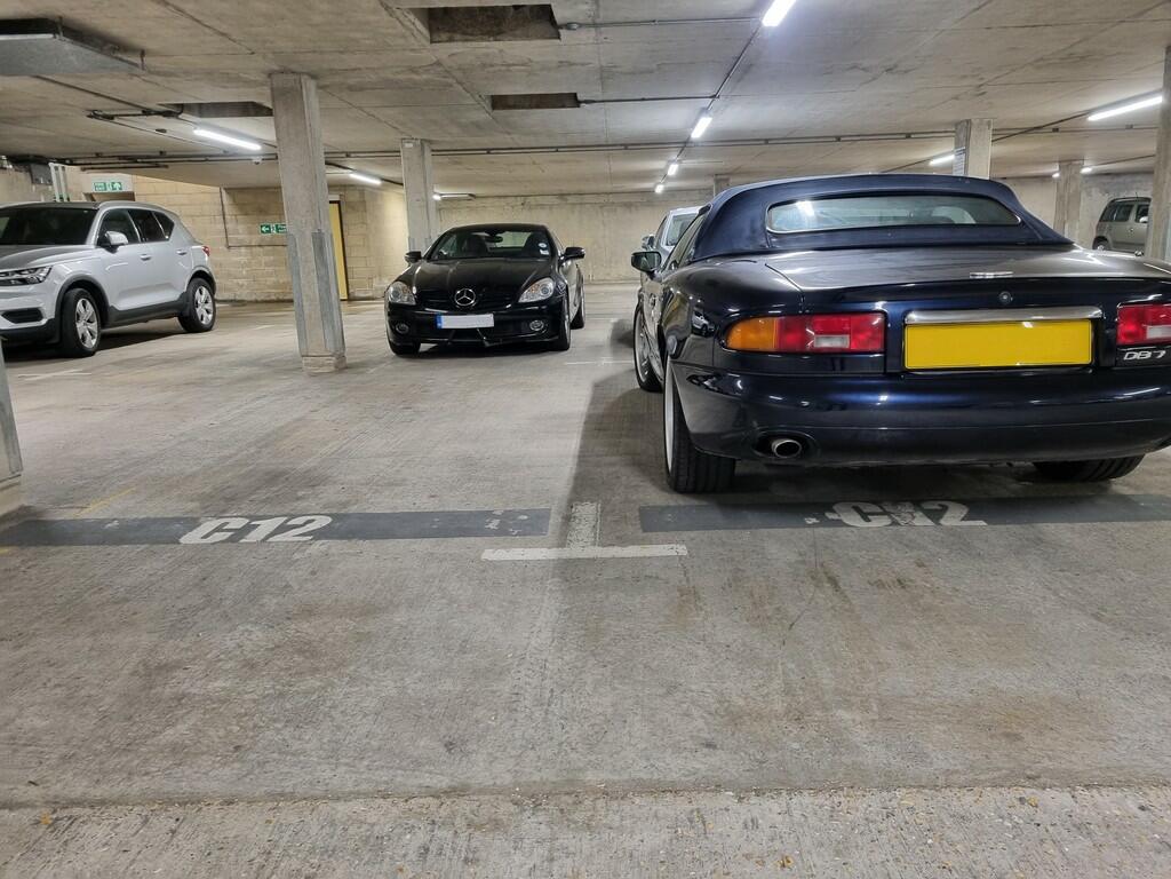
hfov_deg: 67.3
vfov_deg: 53.1
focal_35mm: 26
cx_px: 586
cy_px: 440
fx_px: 880
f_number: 1.8
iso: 400
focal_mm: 5.4
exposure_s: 1/50
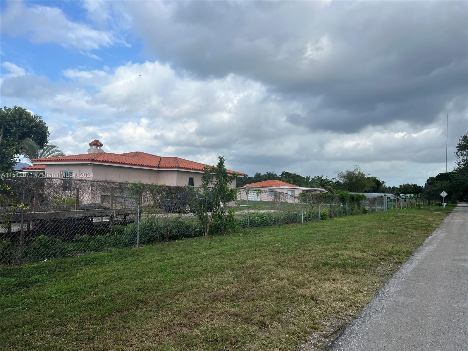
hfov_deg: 67.3
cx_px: 234
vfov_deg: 53.1
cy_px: 176
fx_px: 352
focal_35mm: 26
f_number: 1.5
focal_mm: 5.7
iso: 50
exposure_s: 1/3257
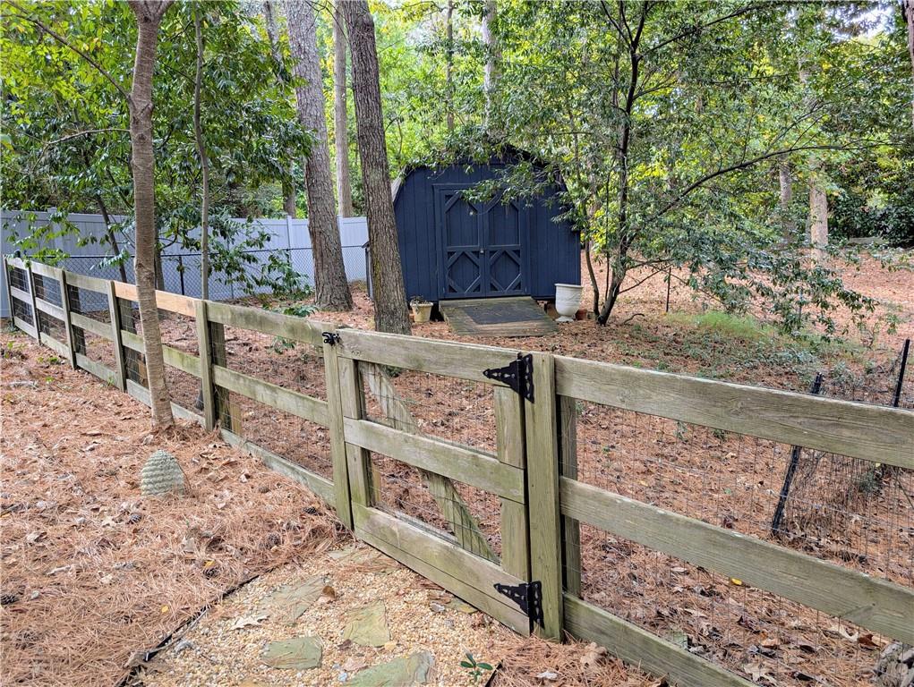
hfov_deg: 71.5
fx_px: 634
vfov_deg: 56.9
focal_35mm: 24
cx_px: 457
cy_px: 344
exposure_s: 1/213
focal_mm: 6.9
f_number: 1.68
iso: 17
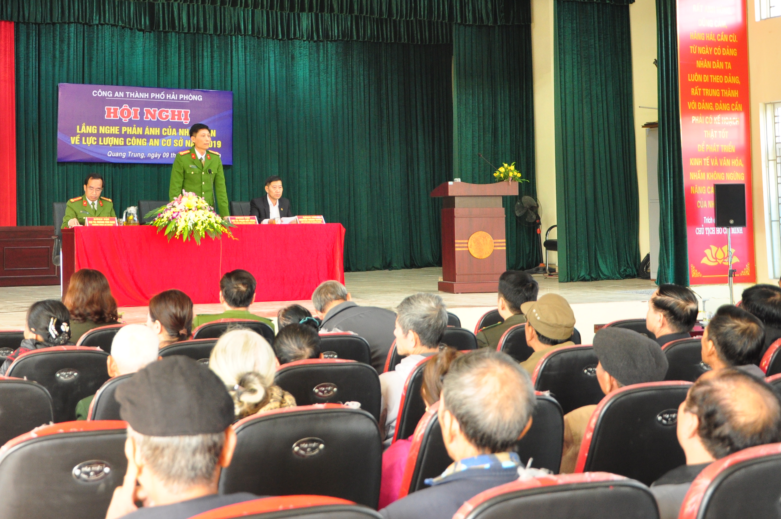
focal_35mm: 60
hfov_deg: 33.2
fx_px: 1300
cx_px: 276
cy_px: 149
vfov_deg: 22.4
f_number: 4
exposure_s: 1/50
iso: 640
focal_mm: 28
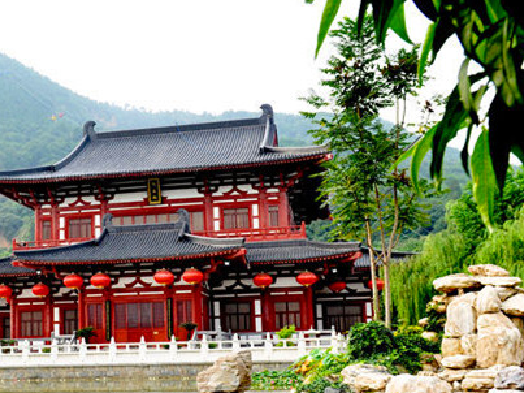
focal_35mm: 49
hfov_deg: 38.2
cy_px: 232
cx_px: 150
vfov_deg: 29.6
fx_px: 742
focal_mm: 18
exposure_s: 1/125
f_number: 6.3
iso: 200
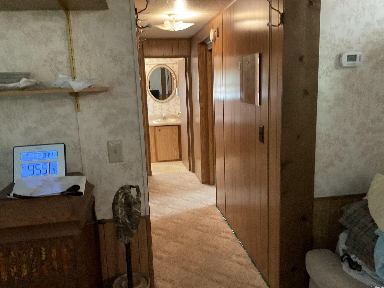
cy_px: 144
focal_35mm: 29
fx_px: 322
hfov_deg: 61.7
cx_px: 192
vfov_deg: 48.2
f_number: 1.8
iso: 320
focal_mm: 3
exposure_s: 1/30
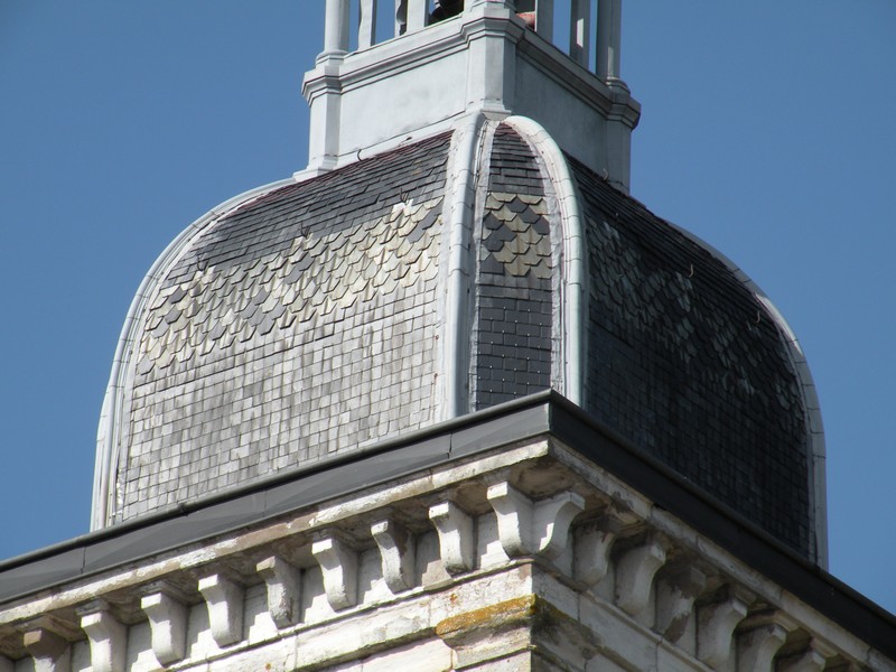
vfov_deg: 6.1
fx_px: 6316
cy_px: 336
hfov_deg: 8.1
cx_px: 448
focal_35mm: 244
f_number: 7.1
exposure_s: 1/266
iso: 64
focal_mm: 43.1
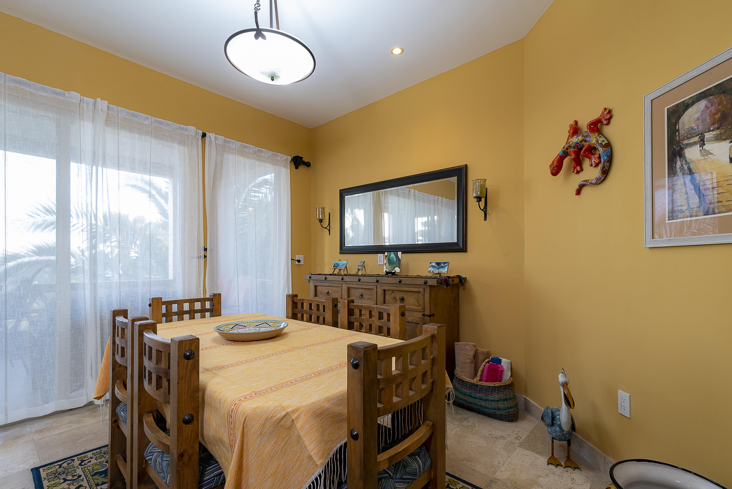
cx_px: 366
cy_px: 244
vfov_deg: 73.8
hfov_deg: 96.7
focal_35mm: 16
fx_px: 325
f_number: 11
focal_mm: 16
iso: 200
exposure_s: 1/1.25
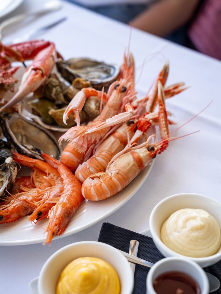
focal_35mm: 54
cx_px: 109
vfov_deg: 35.6
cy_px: 165
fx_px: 458
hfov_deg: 27.1
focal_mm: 48.7
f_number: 4
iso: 800
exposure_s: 1/50
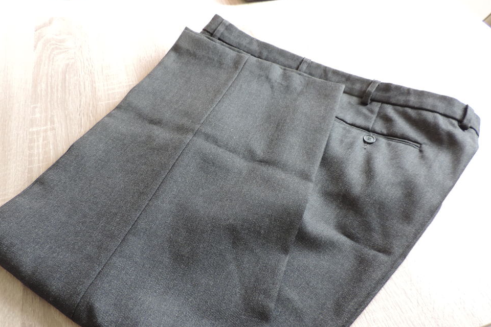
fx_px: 355
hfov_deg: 69.4
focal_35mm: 26
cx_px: 238
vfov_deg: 49.4
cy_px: 184
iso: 250
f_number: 3
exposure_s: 1/30
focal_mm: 4.3
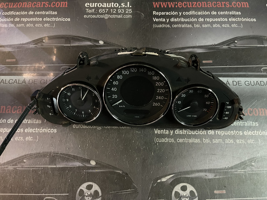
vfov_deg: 53.1
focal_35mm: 26
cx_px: 134
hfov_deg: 67.3
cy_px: 100
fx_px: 201
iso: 800
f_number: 1.6
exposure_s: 1/25
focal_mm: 5.1
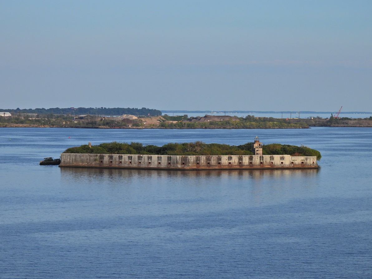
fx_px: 1730
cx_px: 190
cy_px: 144
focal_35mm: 161
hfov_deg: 12.3
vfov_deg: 9.2
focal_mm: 26.8
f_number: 4.5
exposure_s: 1/1250
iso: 100
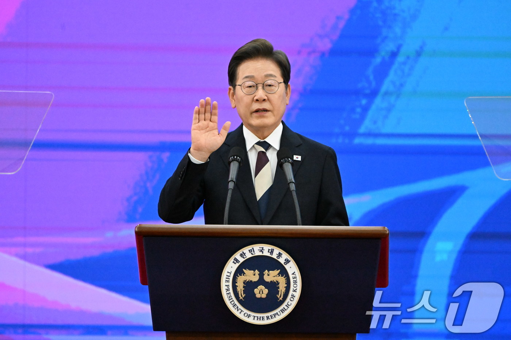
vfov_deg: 2.3
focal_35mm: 600
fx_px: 8515
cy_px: 170
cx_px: 256
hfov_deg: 3.4
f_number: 6.3
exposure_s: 1/500
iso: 16000
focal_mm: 600
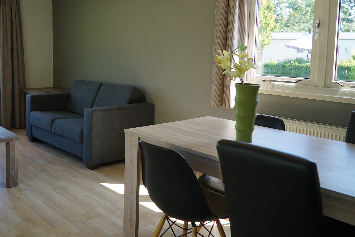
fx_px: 355
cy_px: 87
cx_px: 116
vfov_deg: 36.7
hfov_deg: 52.0
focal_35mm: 36
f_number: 4
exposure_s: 1/160
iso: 160
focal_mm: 24
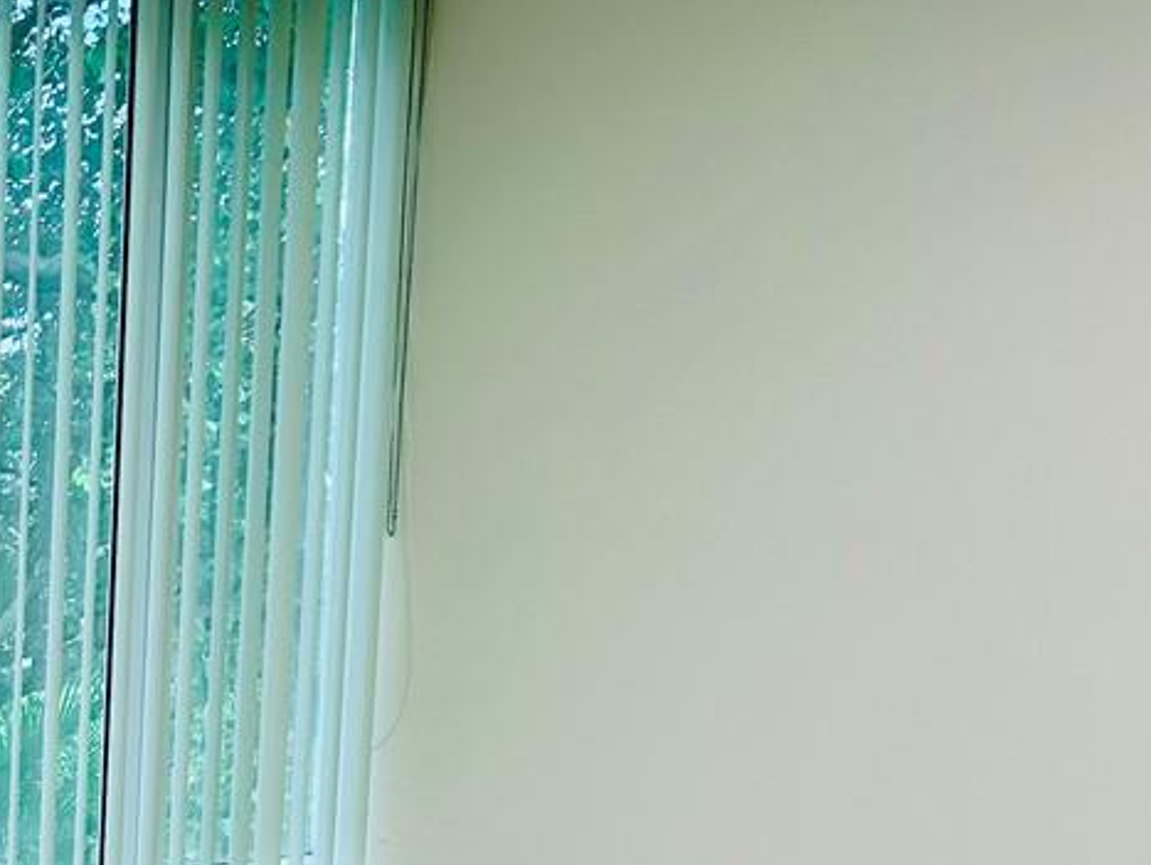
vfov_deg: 15.9
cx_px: -665
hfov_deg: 18.9
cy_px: 1072
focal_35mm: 89
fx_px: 2962
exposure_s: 1/132
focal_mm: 5.7
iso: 32
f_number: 1.5
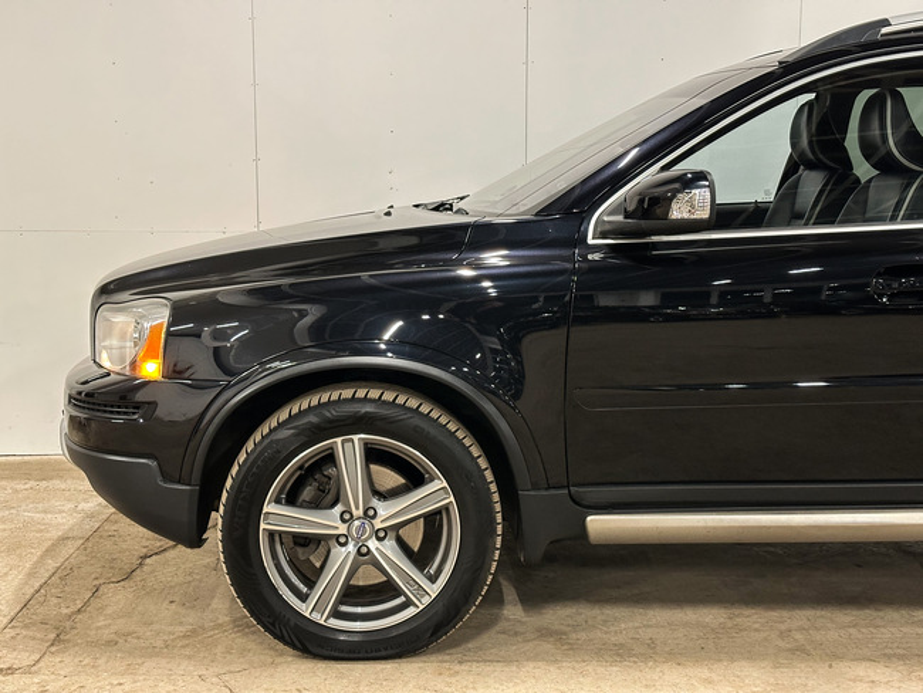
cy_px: 346
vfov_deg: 30.3
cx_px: 462
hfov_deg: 39.6
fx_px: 1280
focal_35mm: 48
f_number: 1.8
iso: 250
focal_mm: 6.86
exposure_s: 1/50
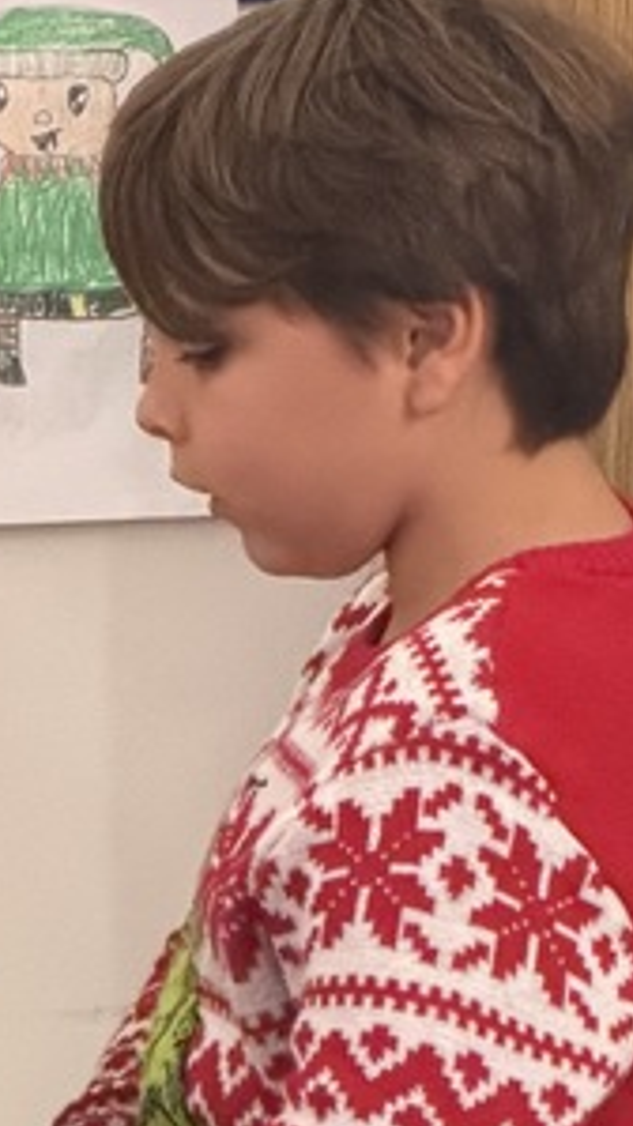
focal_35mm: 373
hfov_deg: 3.3
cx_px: 607
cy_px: 1009
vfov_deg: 5.8
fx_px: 11140
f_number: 2.8
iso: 2000
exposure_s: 1/30
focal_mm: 16.89
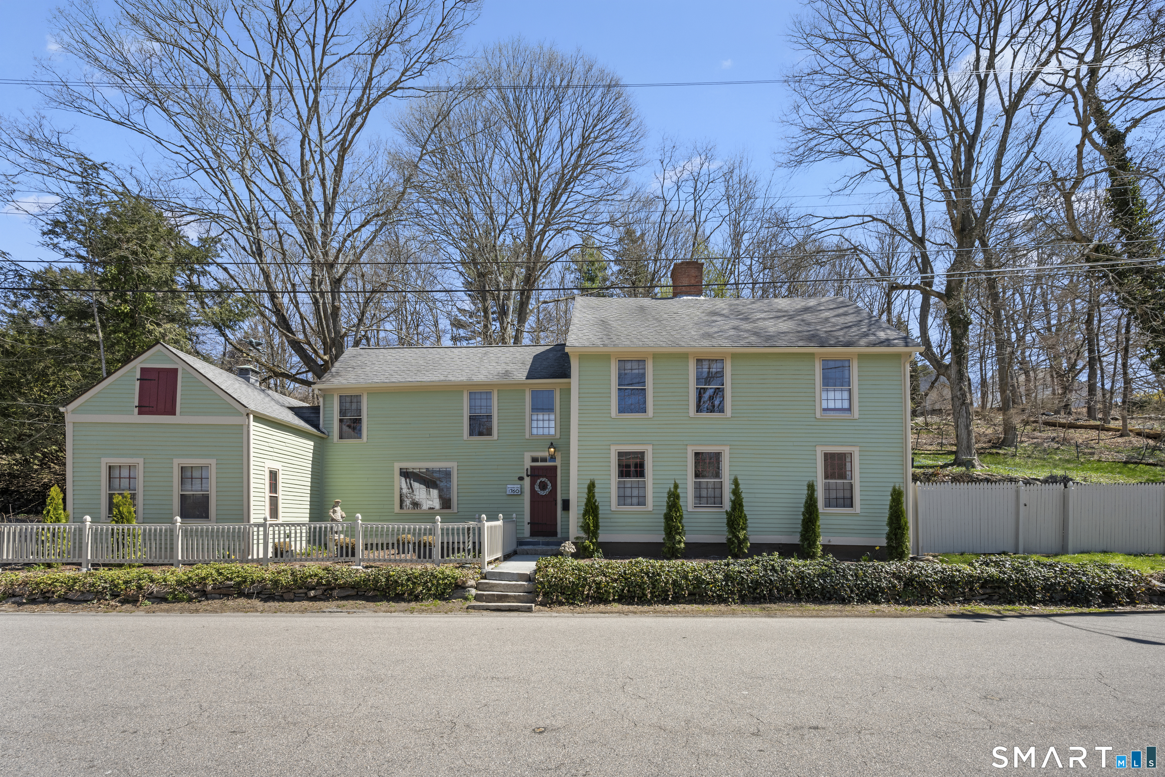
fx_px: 453
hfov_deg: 104.3
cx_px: 582
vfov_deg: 81.2
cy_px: 388
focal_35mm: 14
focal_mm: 14
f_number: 9
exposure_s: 1/100
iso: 320
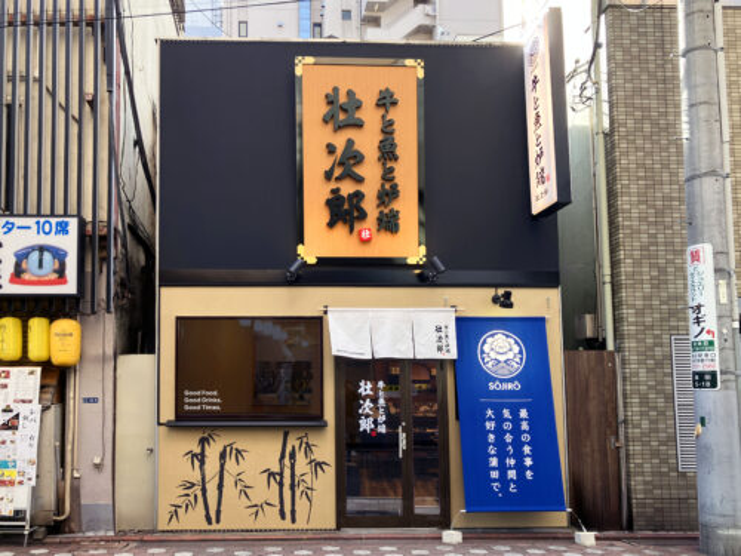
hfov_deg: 63.4
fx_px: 599
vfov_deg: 49.7
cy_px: 278
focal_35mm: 28
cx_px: 370
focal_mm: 3.99
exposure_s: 1/202
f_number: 1.8
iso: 25
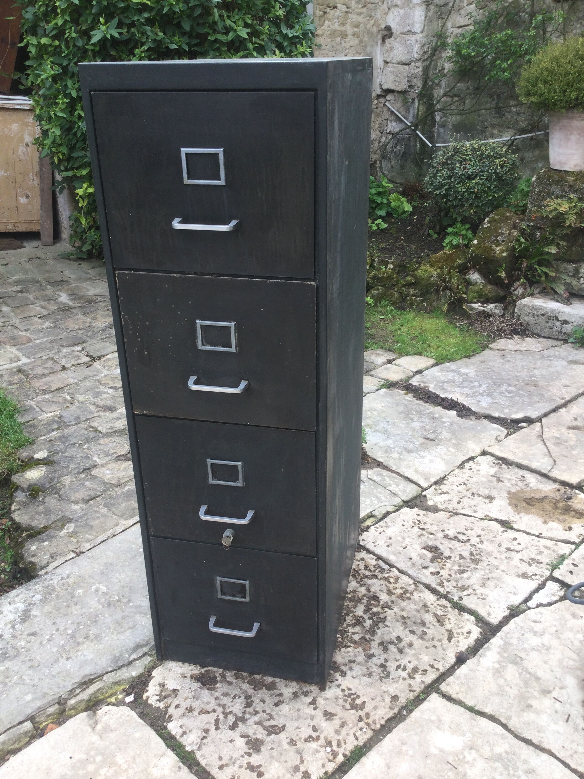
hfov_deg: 45.4
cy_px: 390
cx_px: 292
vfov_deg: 58.4
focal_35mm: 31
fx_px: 697
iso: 25
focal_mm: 3.3
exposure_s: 1/129
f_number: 2.4
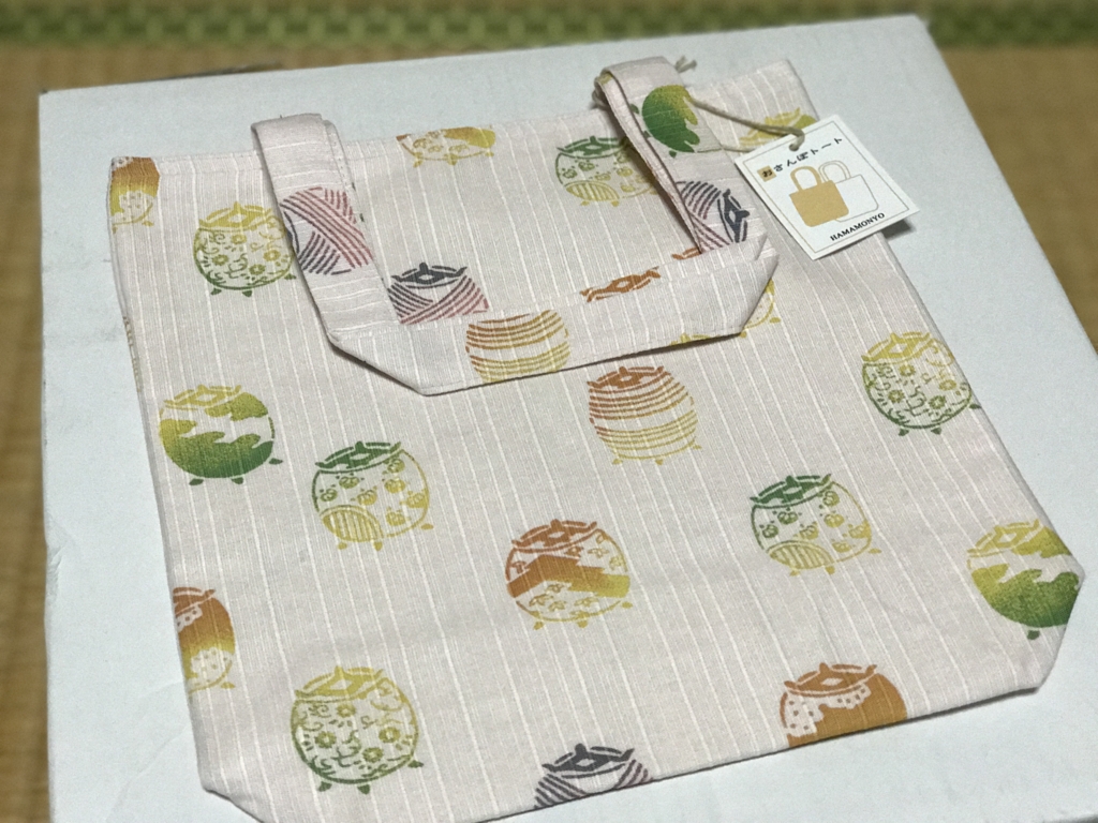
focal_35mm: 57
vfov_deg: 25.7
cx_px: 549
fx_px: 1808
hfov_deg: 33.8
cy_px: 412
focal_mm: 6.6
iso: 320
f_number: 2.8
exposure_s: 1/50
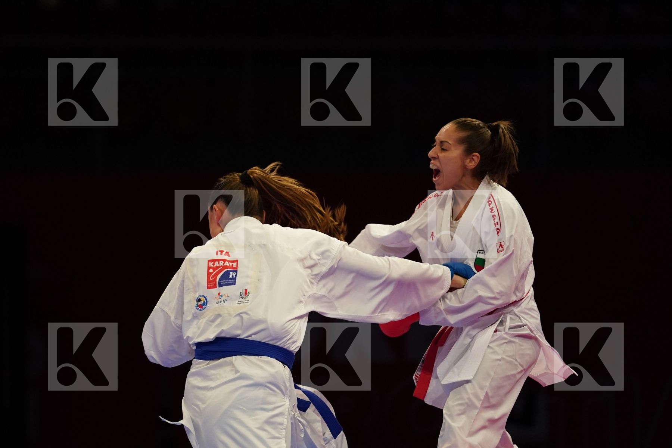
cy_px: 224
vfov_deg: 5.2
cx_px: 336
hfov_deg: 7.8
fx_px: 4928
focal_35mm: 264
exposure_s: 1/1000
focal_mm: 176
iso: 2000
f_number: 2.8
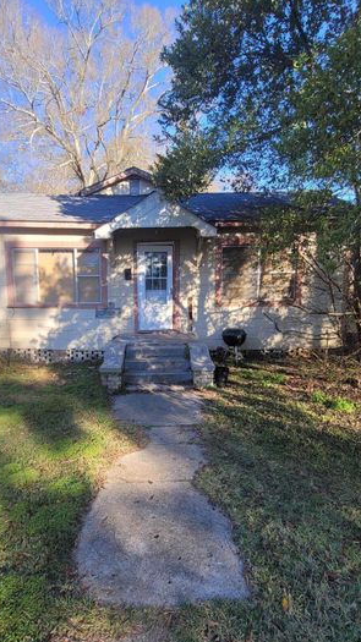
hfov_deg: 60.8
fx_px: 307
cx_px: 158
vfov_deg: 92.5
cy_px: 343
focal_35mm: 18
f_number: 2.2
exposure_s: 1/400
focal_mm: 2.2
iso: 64
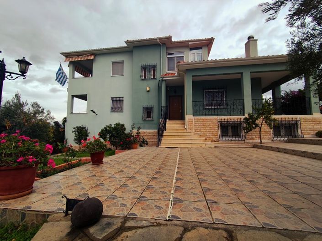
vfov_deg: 81.8
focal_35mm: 15
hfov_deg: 98.2
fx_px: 140
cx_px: 161
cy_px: 120
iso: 64
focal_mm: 1.65
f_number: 2.2
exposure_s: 1/100
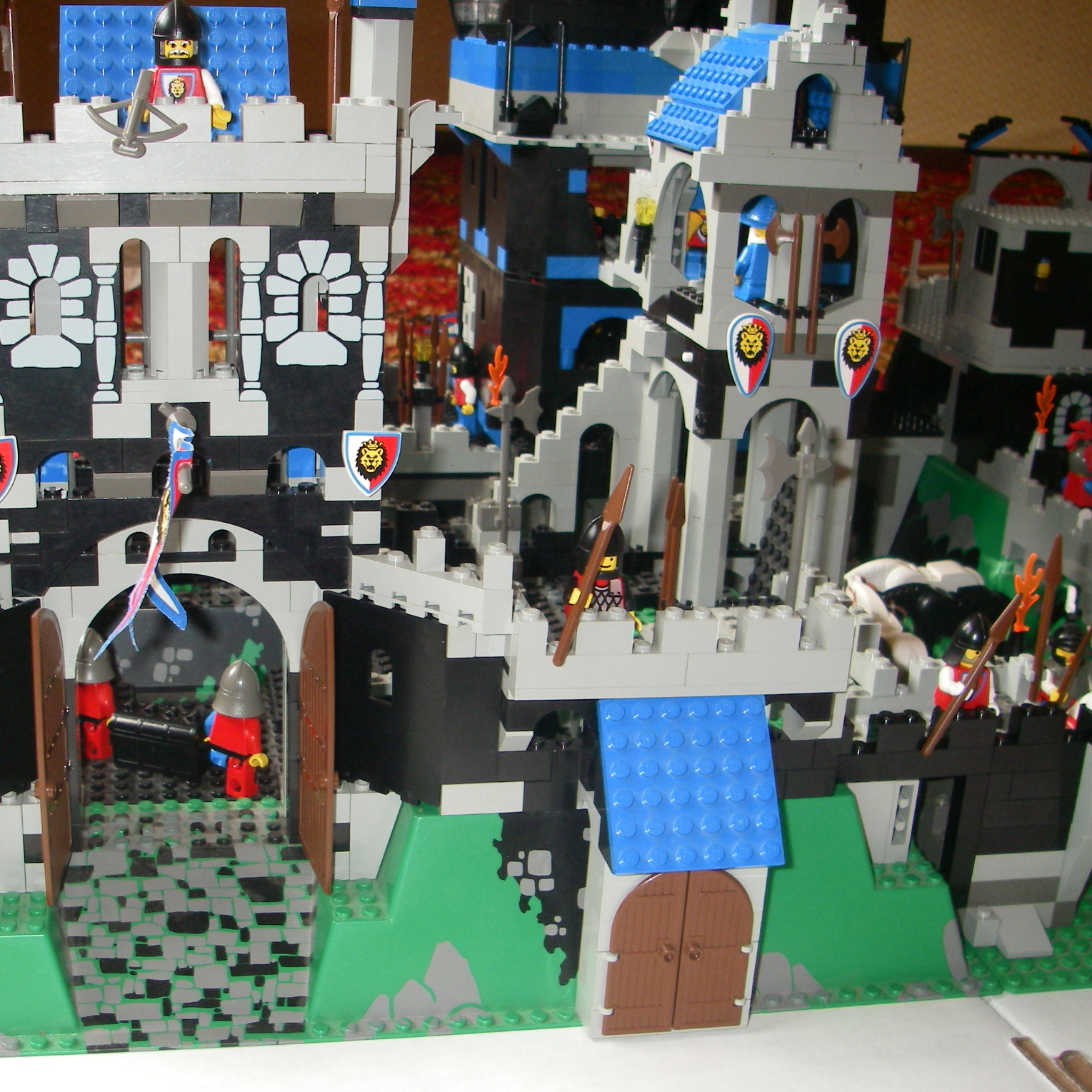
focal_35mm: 45
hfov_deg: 37.2
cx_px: 372
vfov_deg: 37.6
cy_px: 547
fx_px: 1606
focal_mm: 6.3
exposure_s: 1/40
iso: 200
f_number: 3.3
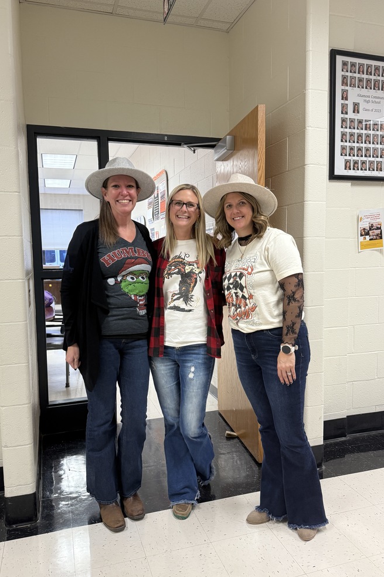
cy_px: 291
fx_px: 416
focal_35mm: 26
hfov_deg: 49.5
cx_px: 178
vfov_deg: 69.4
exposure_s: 1/60
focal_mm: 6.76
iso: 250
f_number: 1.78
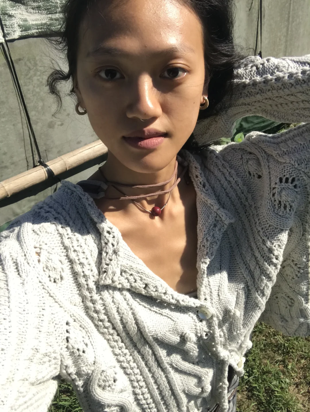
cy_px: 206
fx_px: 382
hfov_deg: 44.2
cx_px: 155
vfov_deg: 56.8
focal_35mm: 32
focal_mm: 2.87
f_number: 2.2
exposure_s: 1/1038
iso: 25
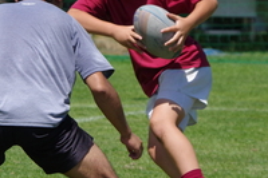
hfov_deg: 4.6
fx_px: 3340
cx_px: 107
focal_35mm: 449
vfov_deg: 3.1
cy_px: 32
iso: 800
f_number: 7.1
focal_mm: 150
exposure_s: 1/2500
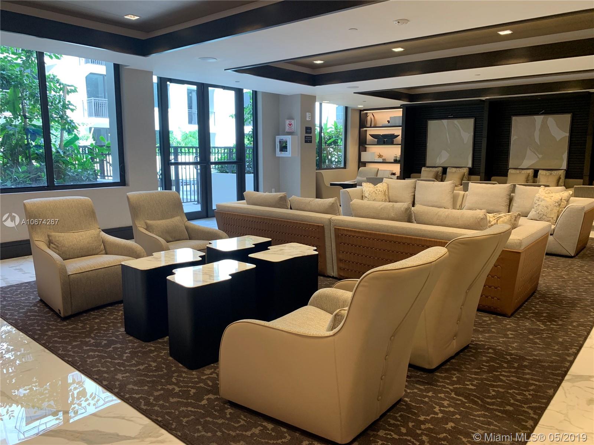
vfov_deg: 53.1
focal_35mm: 26
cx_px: 297
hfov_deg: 67.3
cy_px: 222
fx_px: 446
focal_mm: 4.25
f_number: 1.8
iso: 80
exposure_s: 1/60
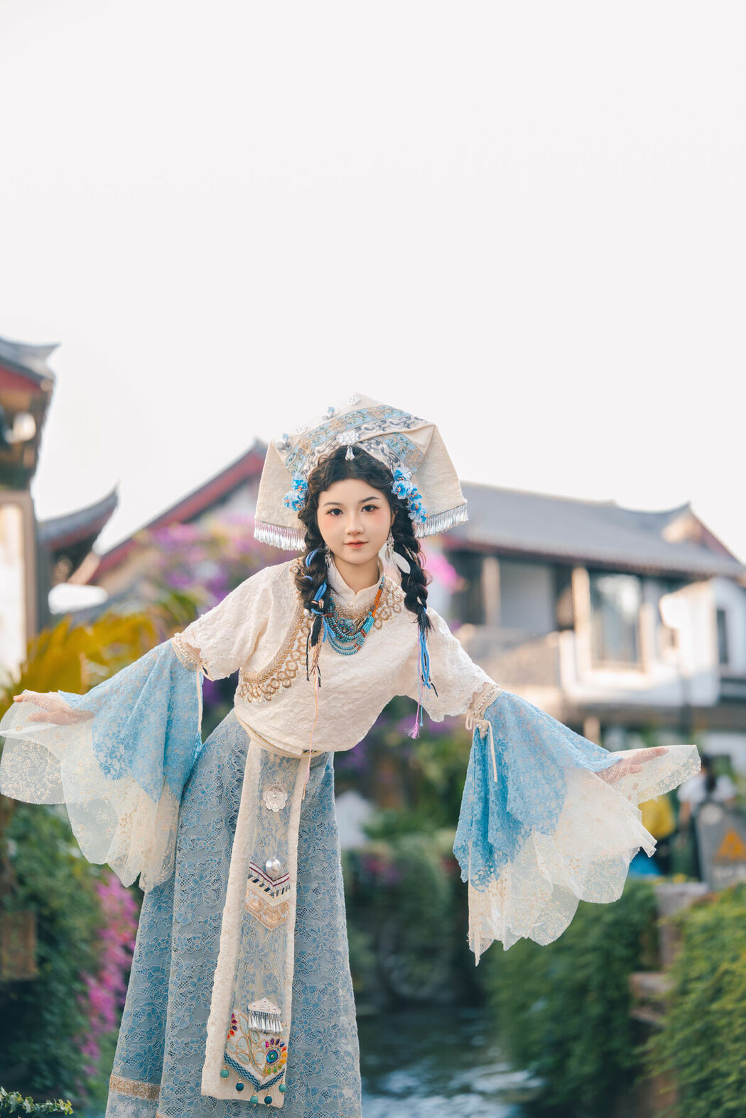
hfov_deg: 13.8
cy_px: 559
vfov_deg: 20.6
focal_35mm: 99
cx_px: 373
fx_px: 3077
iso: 80
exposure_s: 1/160
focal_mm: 99
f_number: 2.8
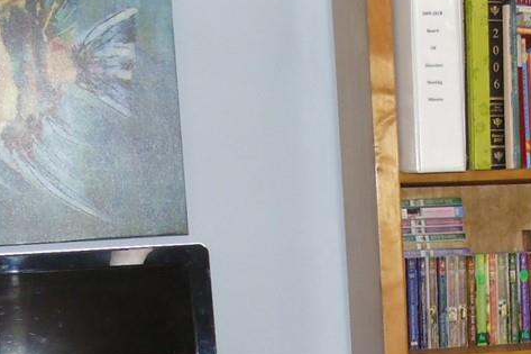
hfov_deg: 23.1
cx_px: 337
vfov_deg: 14.7
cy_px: 494
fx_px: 1297
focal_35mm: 88
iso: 200
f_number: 3.4
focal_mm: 4.4
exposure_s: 1/30
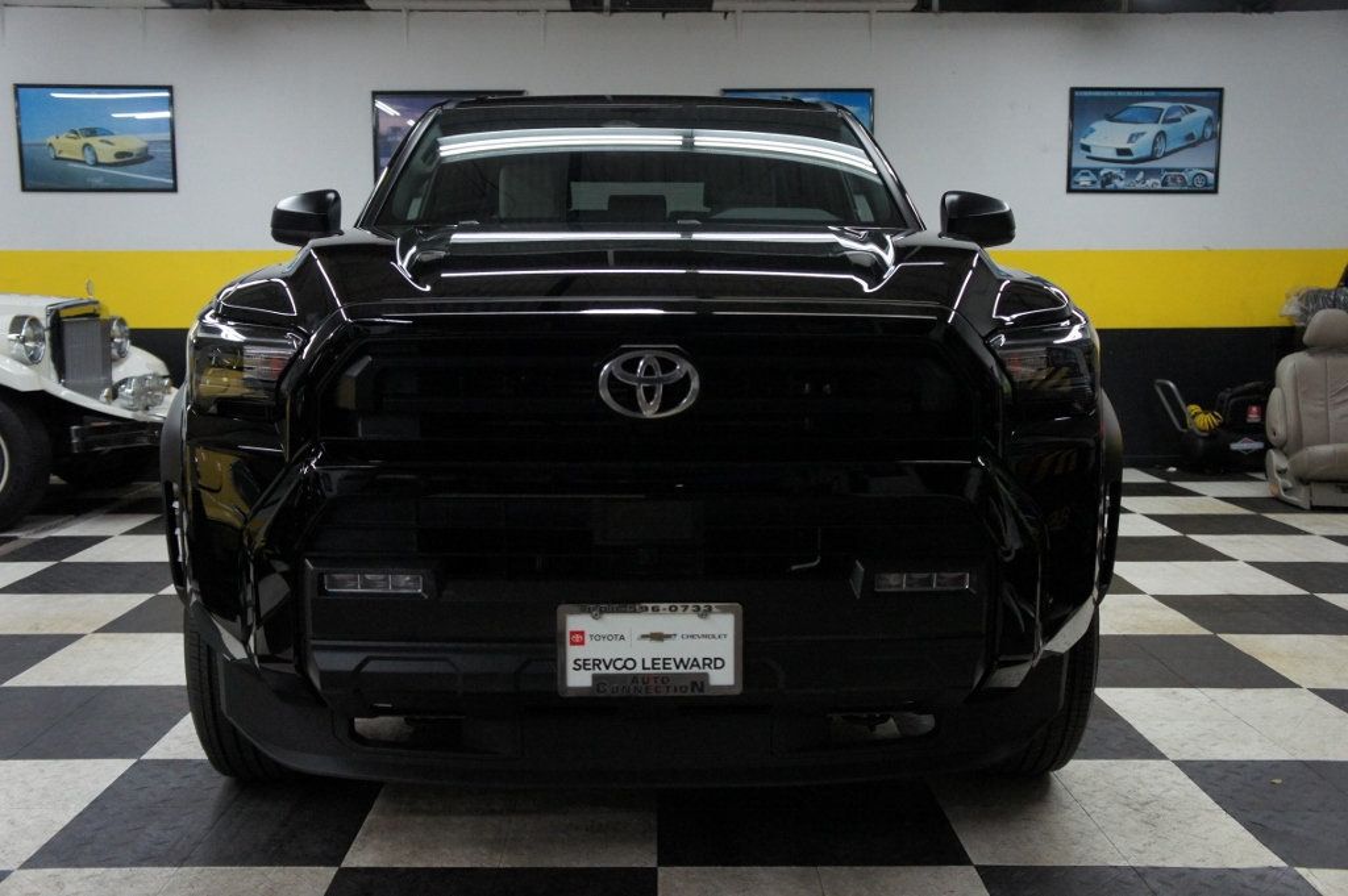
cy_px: 448
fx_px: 1291
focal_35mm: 34
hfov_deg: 55.1
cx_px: 674
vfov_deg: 38.3
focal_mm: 23
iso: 1600
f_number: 4
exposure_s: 1/200
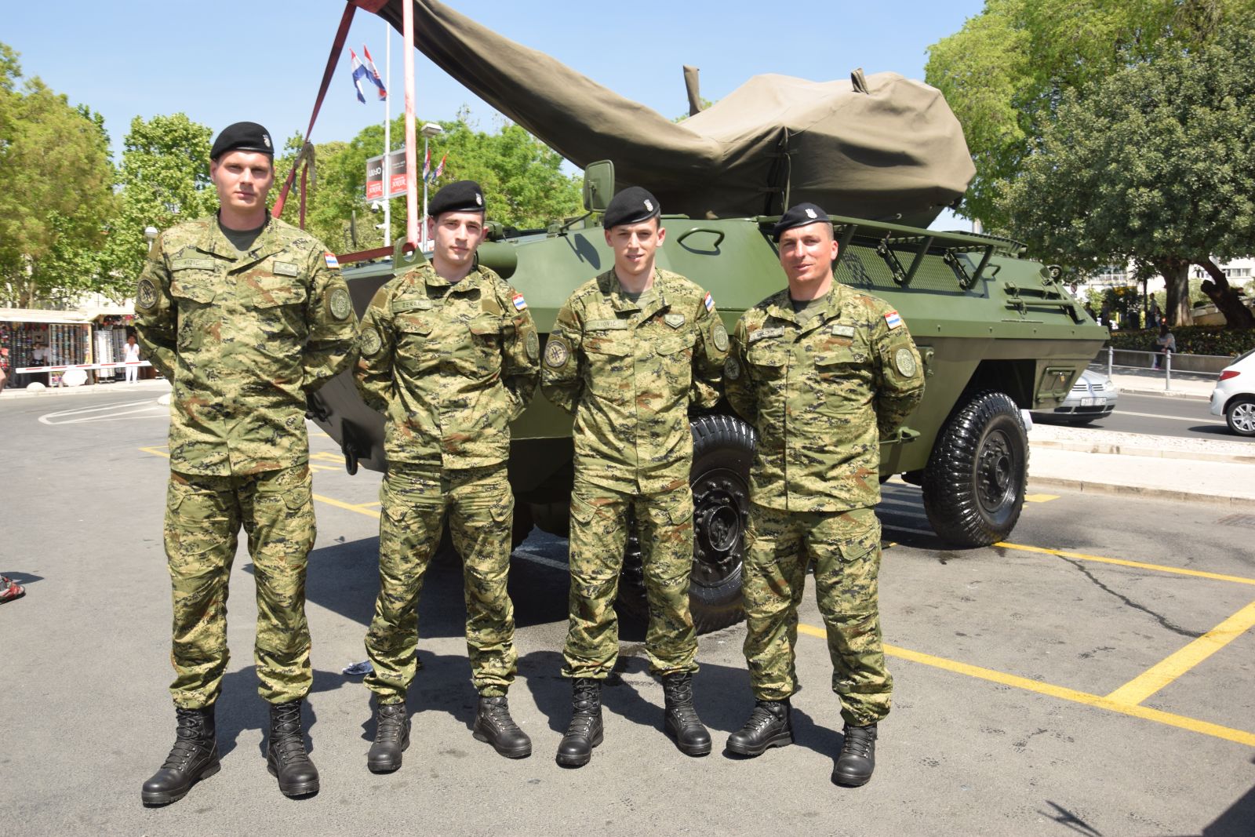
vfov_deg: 47.9
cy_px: 418
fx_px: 941
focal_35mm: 27
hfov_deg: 67.4
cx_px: 628
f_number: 7.1
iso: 100
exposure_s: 1/200
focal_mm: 18
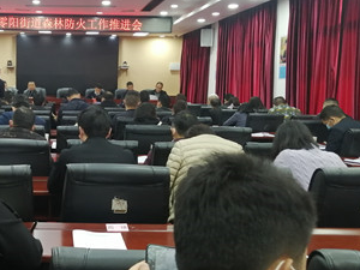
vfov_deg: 27.0
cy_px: 139
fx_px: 562
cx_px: 61
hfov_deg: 34.2
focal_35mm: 54
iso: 200
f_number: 1.8
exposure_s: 1/33.3
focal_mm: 3.88
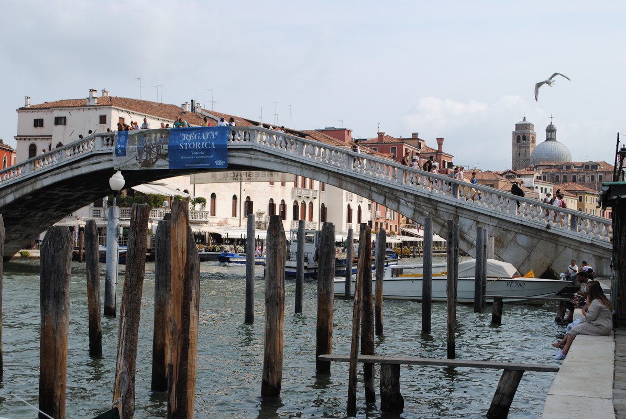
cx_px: 313
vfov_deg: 26.6
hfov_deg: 38.8
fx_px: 888
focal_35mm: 51
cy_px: 210
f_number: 8
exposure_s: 1/250
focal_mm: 34
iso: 100
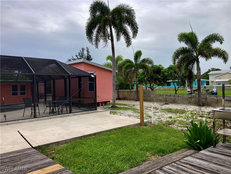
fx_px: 187
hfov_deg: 63.4
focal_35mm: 28
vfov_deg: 49.7
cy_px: 87
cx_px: 116
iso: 20
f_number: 1.8
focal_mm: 3.99
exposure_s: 1/2288
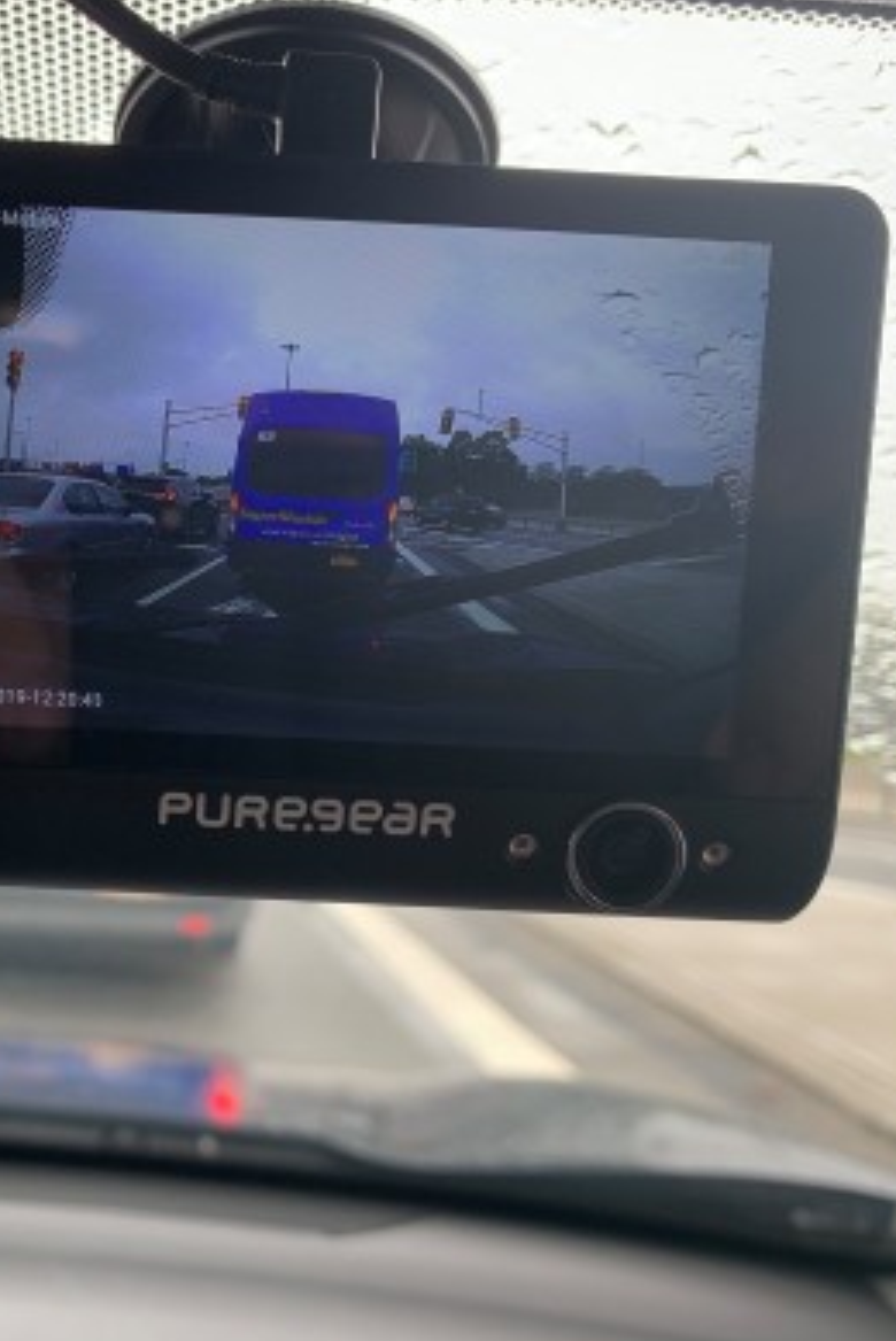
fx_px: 1379
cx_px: 157
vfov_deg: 51.9
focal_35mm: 37
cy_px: 681
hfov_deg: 34.7
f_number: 1.8
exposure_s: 1/133
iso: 25
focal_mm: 4.25
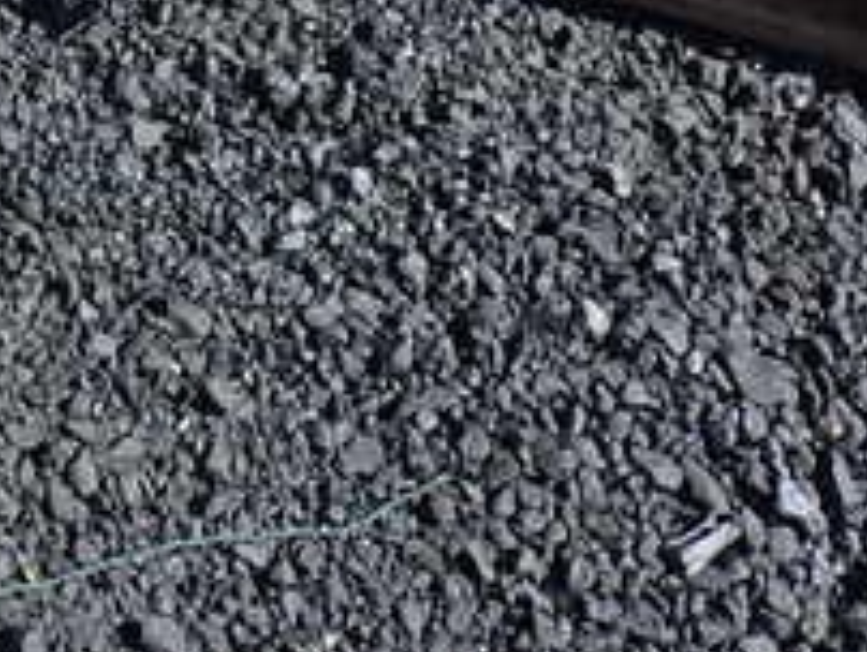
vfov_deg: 15.9
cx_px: -155
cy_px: -172
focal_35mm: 89
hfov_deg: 20.6
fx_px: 2232
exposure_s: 1/640
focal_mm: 5.4
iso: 100
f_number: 3.2
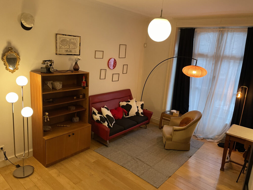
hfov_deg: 67.3
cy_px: 95
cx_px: 126
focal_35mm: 26
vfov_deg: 53.1
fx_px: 190
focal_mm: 4.2
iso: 320
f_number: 1.6
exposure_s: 1/60
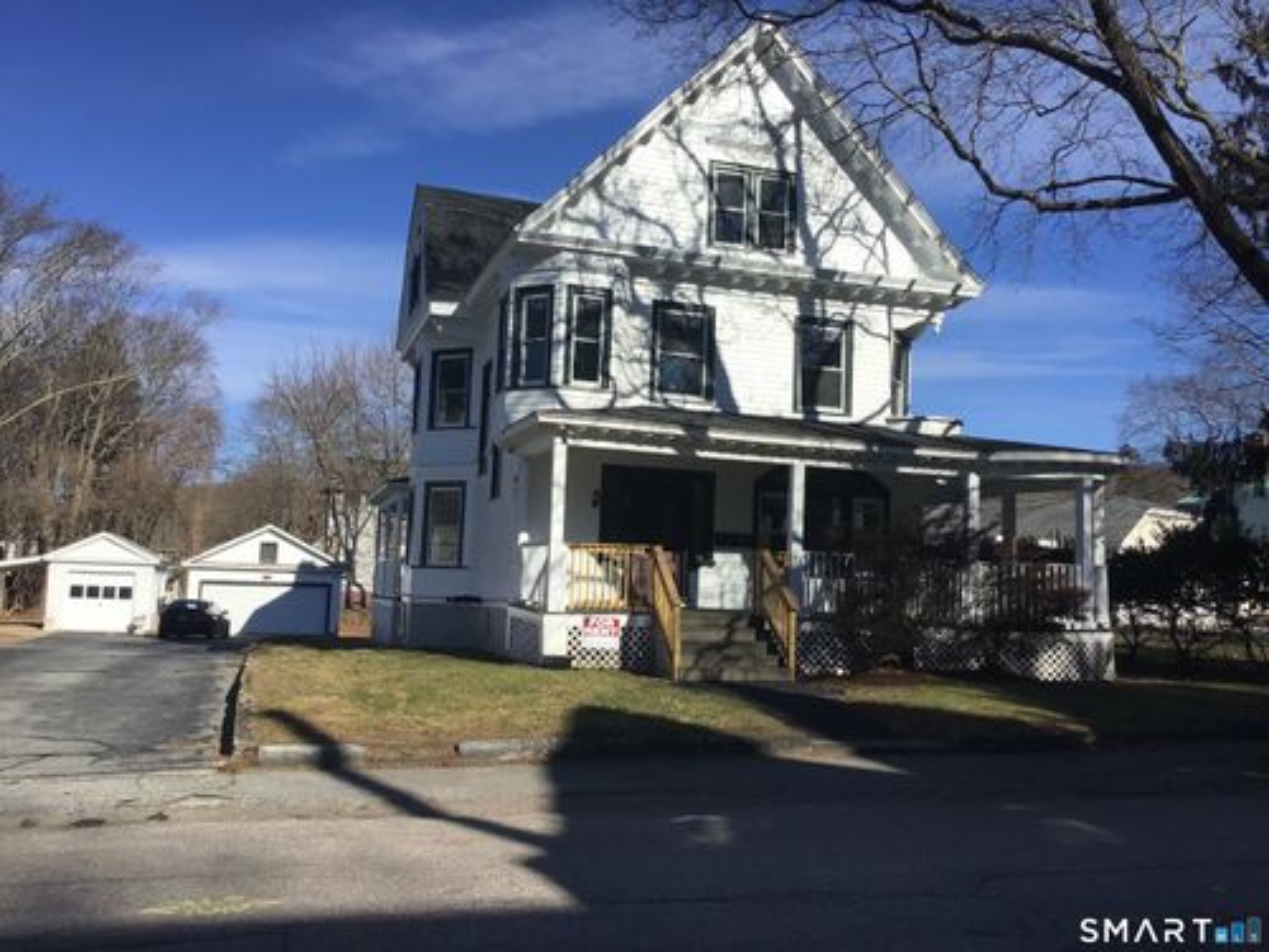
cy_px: 476
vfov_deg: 45.4
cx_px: 634
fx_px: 1136
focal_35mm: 31
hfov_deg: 58.4
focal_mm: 3.3
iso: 25
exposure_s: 1/1852
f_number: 2.4
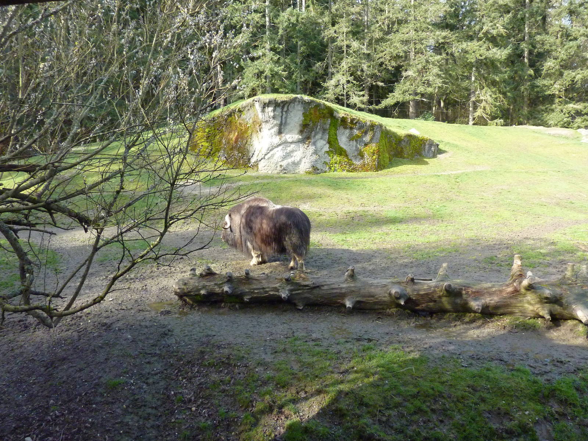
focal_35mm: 25
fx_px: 425
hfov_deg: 69.4
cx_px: 294
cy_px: 220
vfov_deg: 54.9
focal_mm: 4.1
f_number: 3.3
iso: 400
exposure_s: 1/500
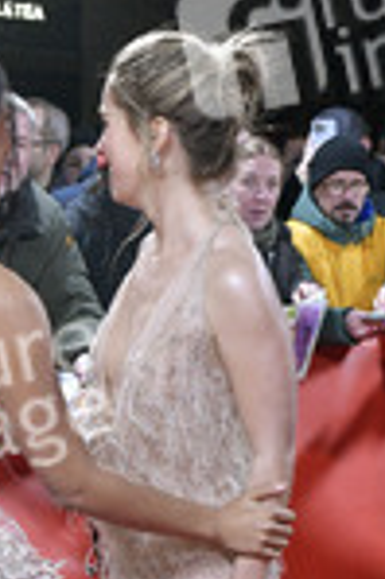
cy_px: 610
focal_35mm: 91
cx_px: 23
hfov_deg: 14.8
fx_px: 1463
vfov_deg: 21.4
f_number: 5.6
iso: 2000
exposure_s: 1/250
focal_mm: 34
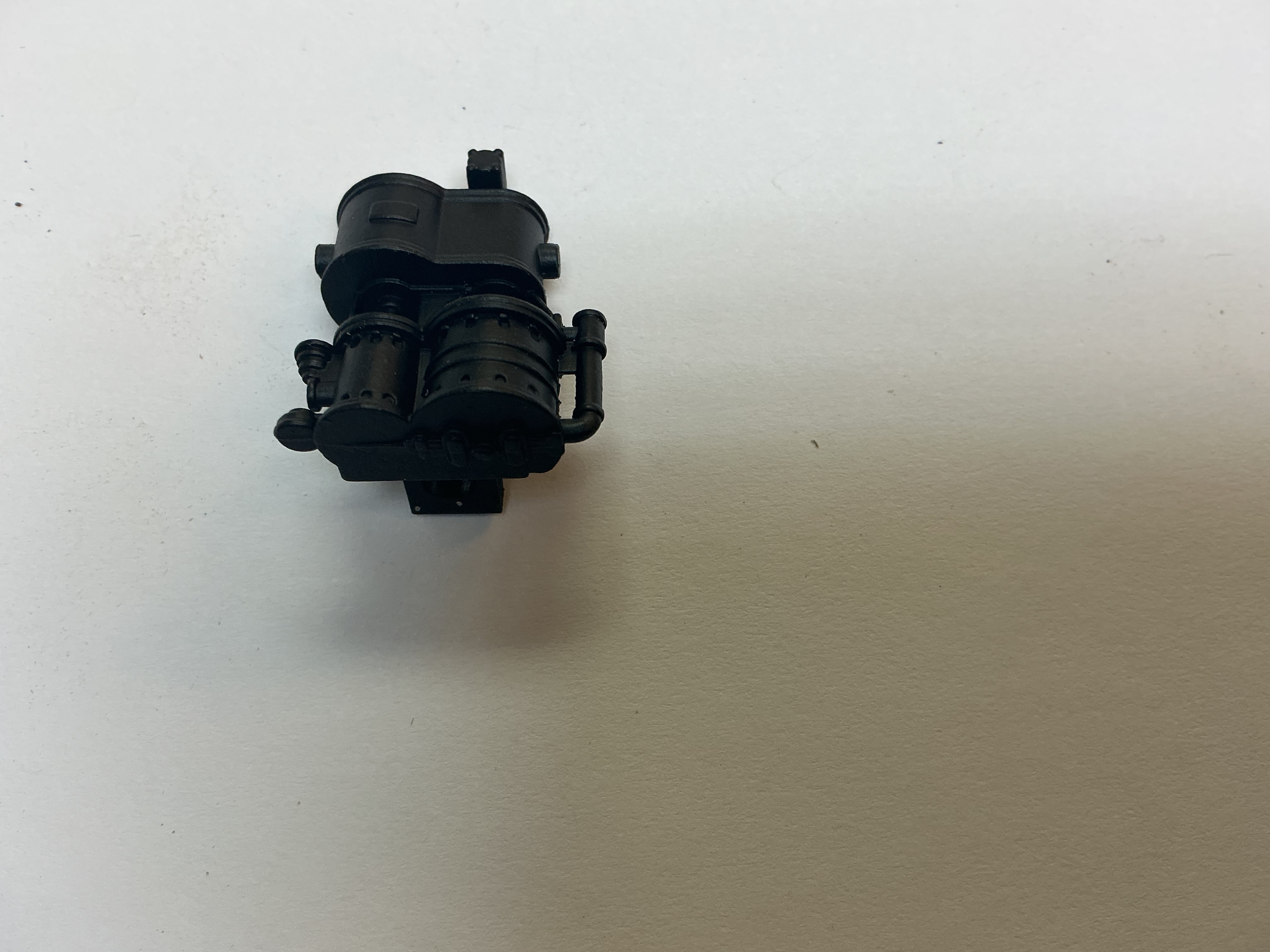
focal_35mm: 29
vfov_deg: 48.2
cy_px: 476
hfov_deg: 61.7
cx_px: 635
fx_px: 1064
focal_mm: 3
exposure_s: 1/120
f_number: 1.8
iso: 40
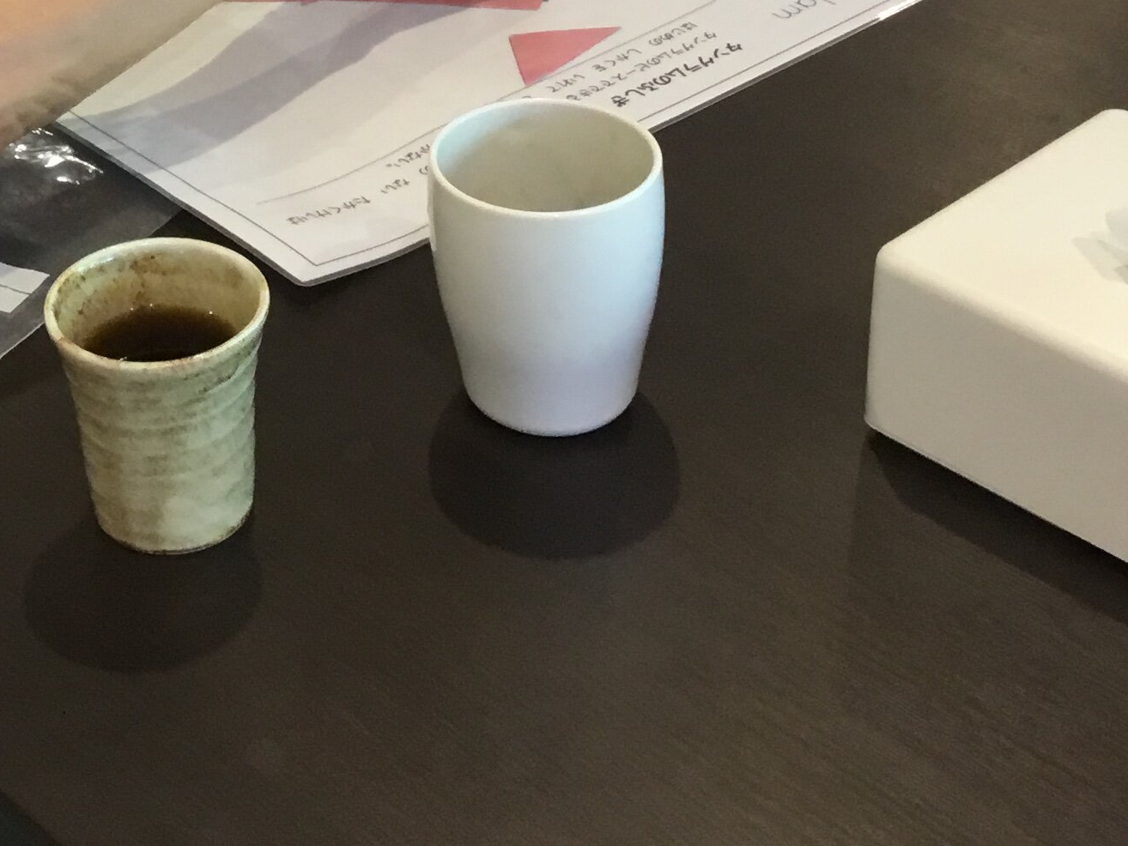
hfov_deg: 24.7
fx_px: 2510
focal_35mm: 77
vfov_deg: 18.2
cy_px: -157
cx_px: 143
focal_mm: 3.3
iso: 100
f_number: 2.4
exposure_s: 1/30
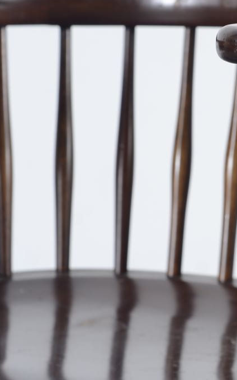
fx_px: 1488
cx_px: 273
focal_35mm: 144
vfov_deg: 14.5
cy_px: 205
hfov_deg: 9.0
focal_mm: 50
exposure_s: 1/125
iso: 100
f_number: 5.6
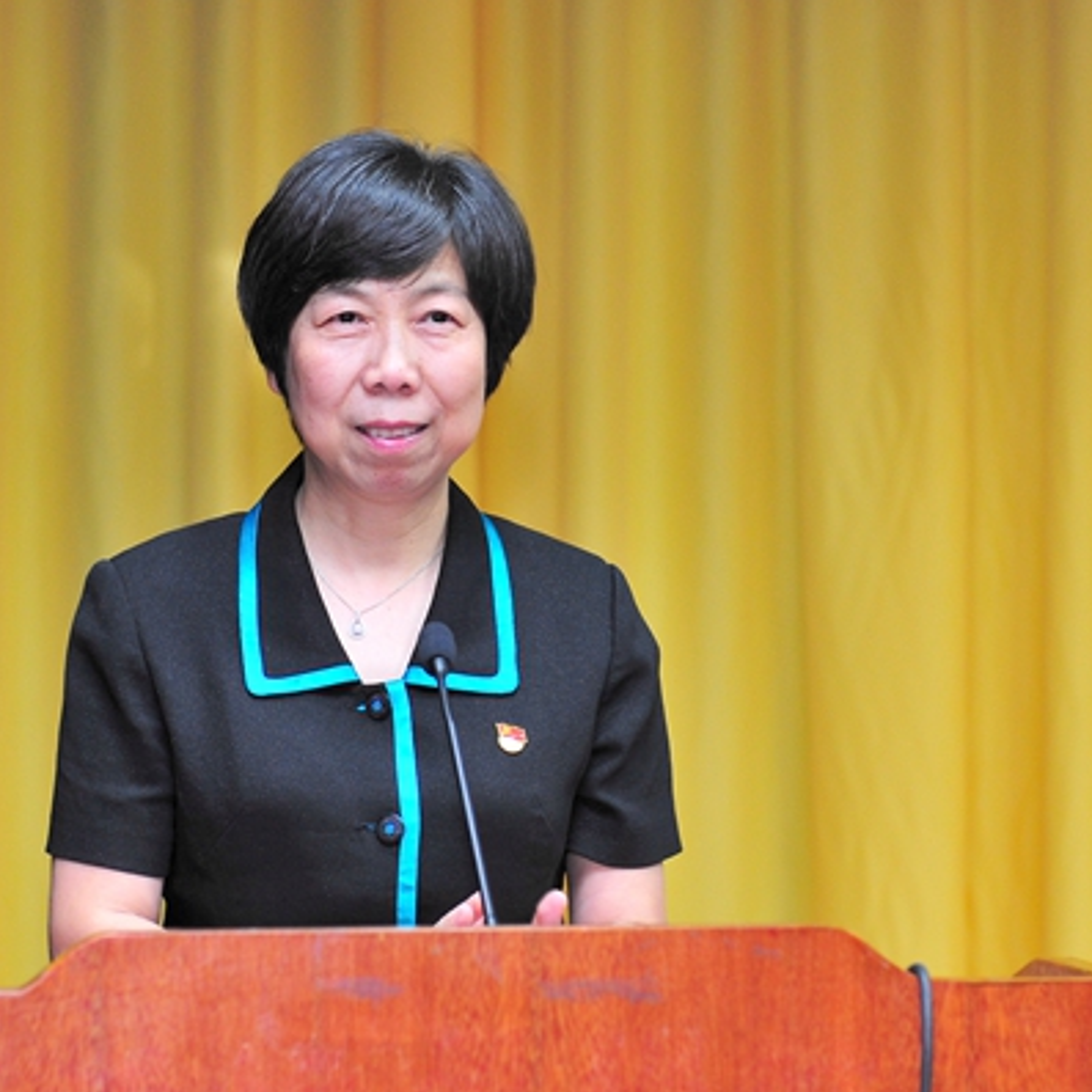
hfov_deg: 19.2
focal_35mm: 90
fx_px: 3212
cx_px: 371
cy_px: 547
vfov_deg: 19.3
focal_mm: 70
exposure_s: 1/100
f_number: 3.5
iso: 800
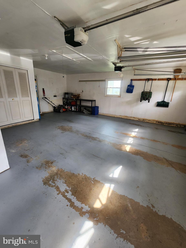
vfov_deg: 106.2
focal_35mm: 13
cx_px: 93
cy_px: 124
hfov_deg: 89.9
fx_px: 93
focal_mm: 2.2
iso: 250
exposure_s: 1/60
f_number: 2.2
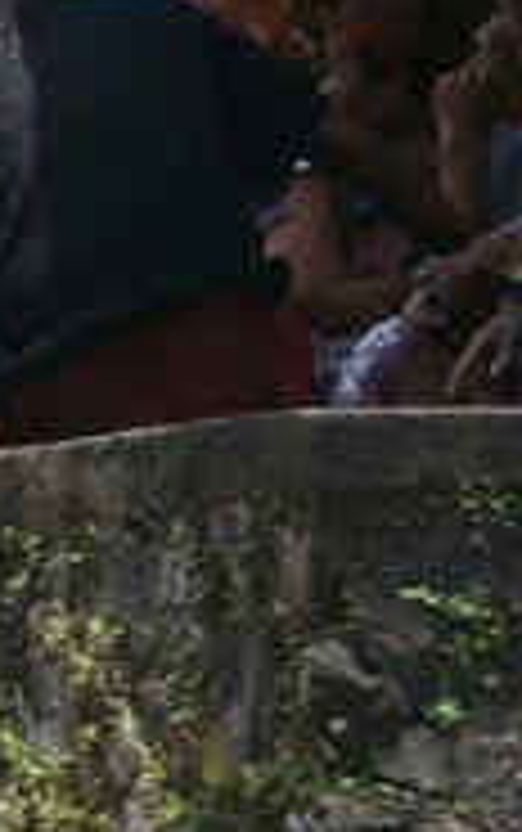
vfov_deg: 7.1
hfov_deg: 4.4
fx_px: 6699
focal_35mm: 295
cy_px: 171
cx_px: -644
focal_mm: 15.16
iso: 100
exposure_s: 1/320
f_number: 5
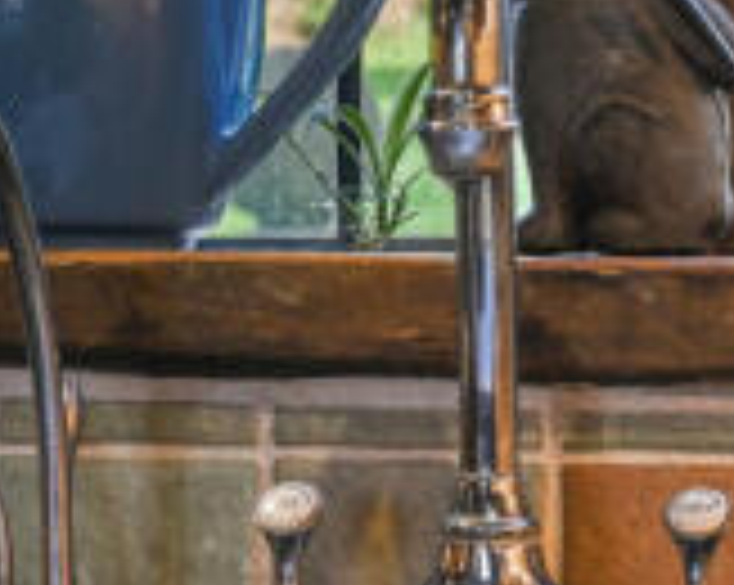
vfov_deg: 8.2
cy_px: 284
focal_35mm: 189
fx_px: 4101
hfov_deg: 10.2
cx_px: 491
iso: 400
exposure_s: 1/6
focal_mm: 50
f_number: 8
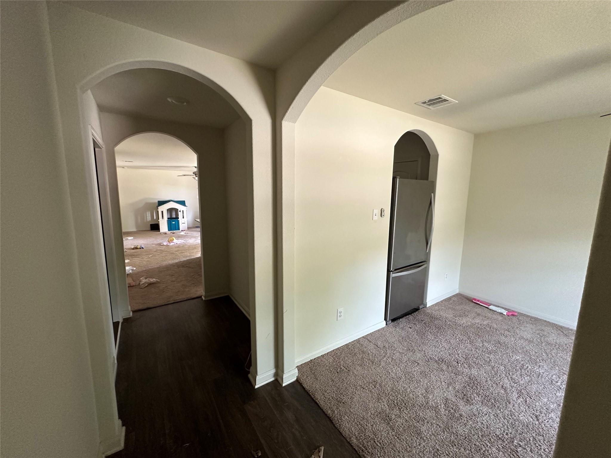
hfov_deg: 102.1
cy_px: 229
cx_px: 306
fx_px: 247
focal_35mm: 14
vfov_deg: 85.7
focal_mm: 2.22
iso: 320
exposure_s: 1/60
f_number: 2.2
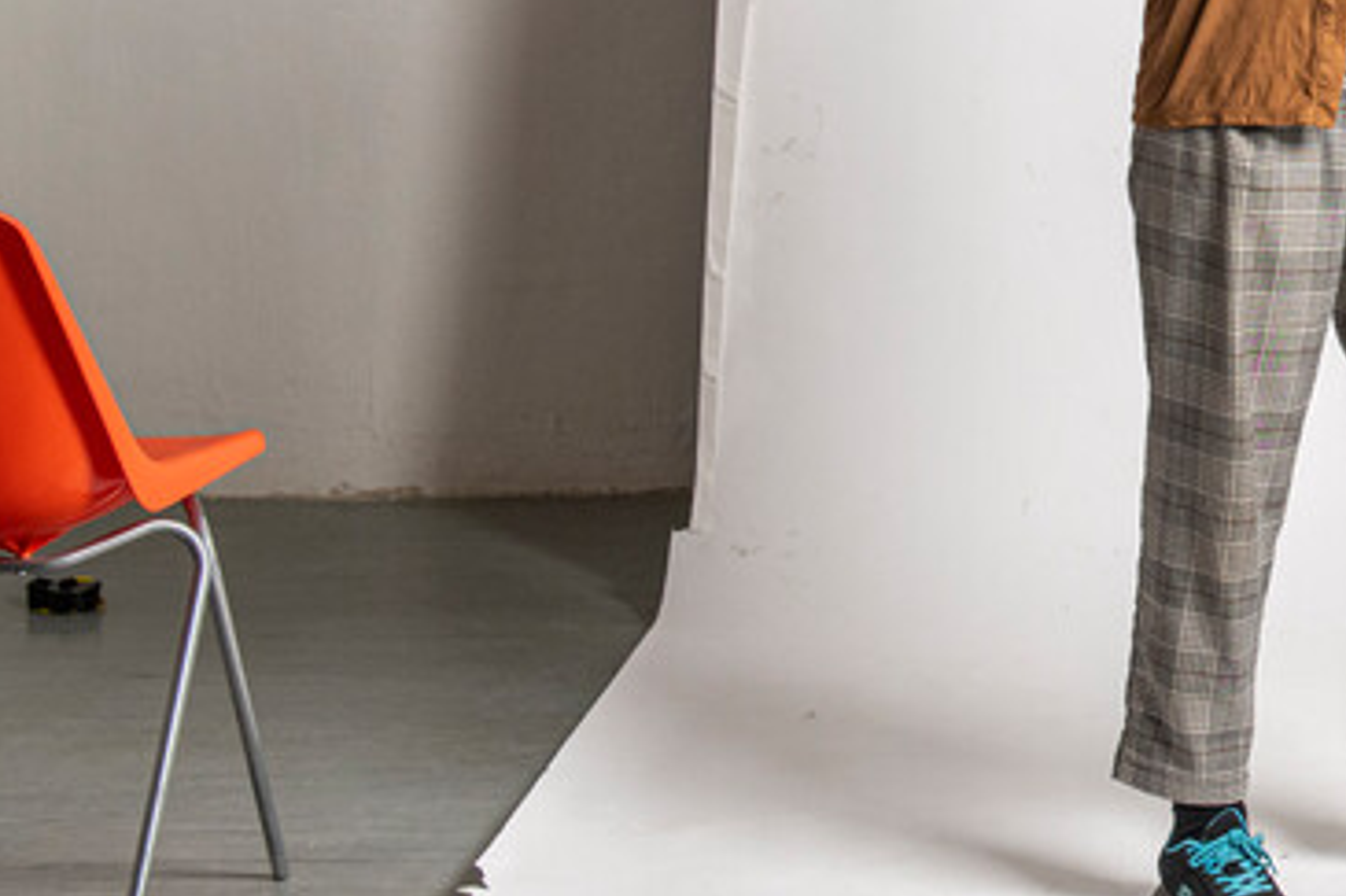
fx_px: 4671
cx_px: 1612
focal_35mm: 125
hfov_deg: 15.8
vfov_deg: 10.9
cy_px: -15
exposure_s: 1/200
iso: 400
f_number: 4
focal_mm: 38
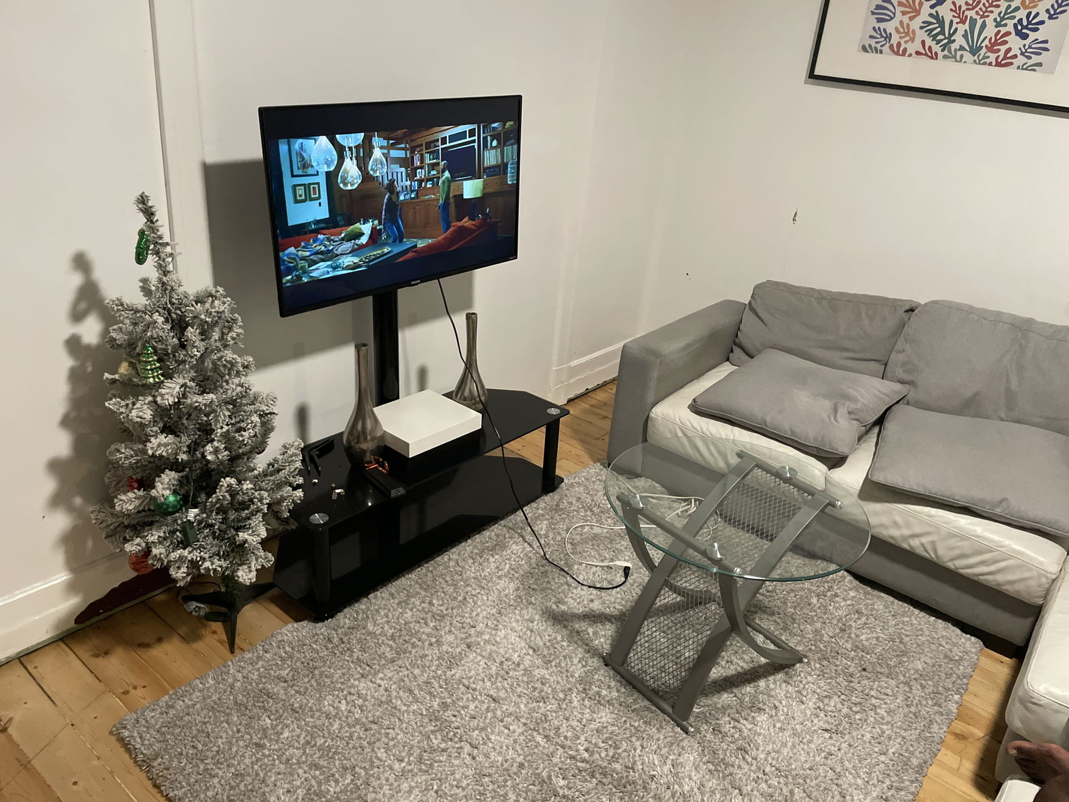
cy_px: 401
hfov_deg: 67.3
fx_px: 803
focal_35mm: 26
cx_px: 534
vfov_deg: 53.1
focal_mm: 4.2
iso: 500
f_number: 1.6
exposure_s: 1/60
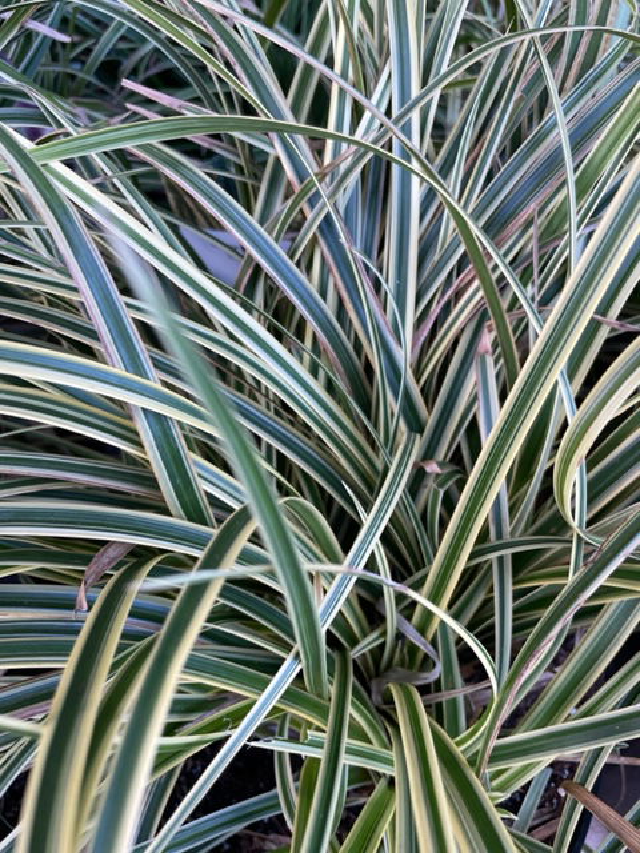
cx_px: 320
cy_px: 426
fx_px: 641
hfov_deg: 53.1
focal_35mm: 26
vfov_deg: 67.3
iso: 50
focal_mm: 4.2
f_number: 1.6
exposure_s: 1/100
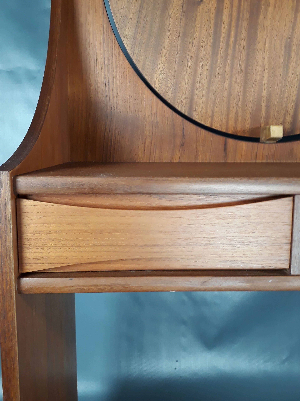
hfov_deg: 48.2
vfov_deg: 61.7
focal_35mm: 29
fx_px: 335
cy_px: 200
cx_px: 152
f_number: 1.9
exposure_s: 1/33
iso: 200
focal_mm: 3.6
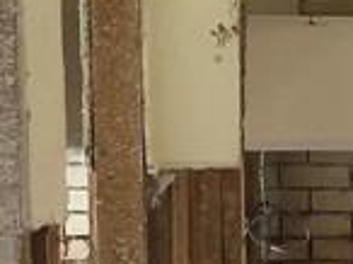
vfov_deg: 7.2
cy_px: 279
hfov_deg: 9.6
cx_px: 426
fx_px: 2077
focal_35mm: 204
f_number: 1.8
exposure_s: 1/11
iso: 100
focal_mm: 3.99
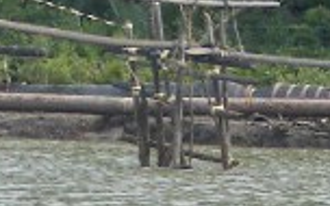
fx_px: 3148
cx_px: 89
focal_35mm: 350
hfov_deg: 6.0
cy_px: 115
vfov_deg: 3.8
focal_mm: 8.2
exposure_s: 1/200
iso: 50
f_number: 5
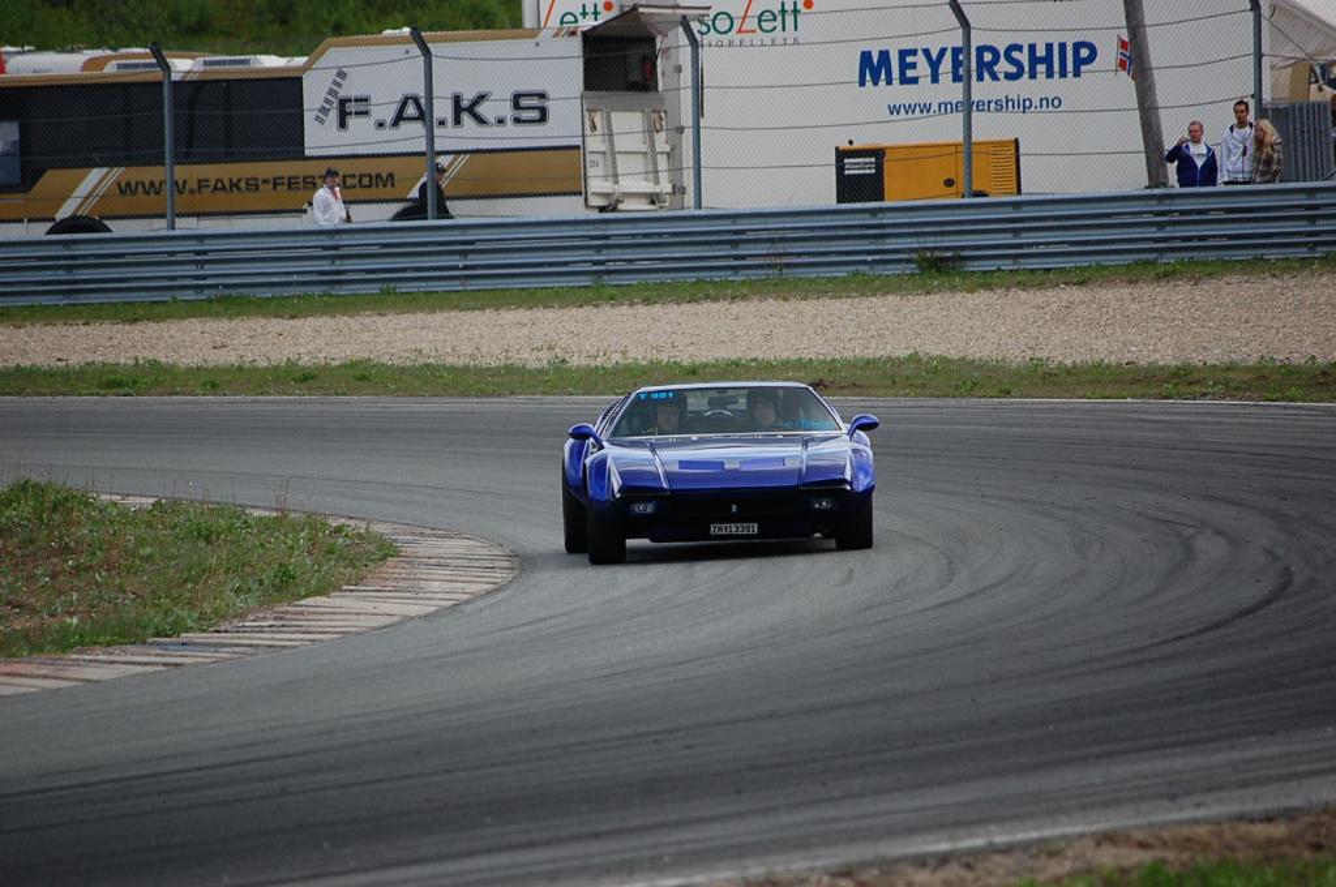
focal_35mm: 285
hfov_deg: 7.2
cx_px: 668
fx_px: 10563
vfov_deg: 4.8
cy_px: 444
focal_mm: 190
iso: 800
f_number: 5.6
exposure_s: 1/500
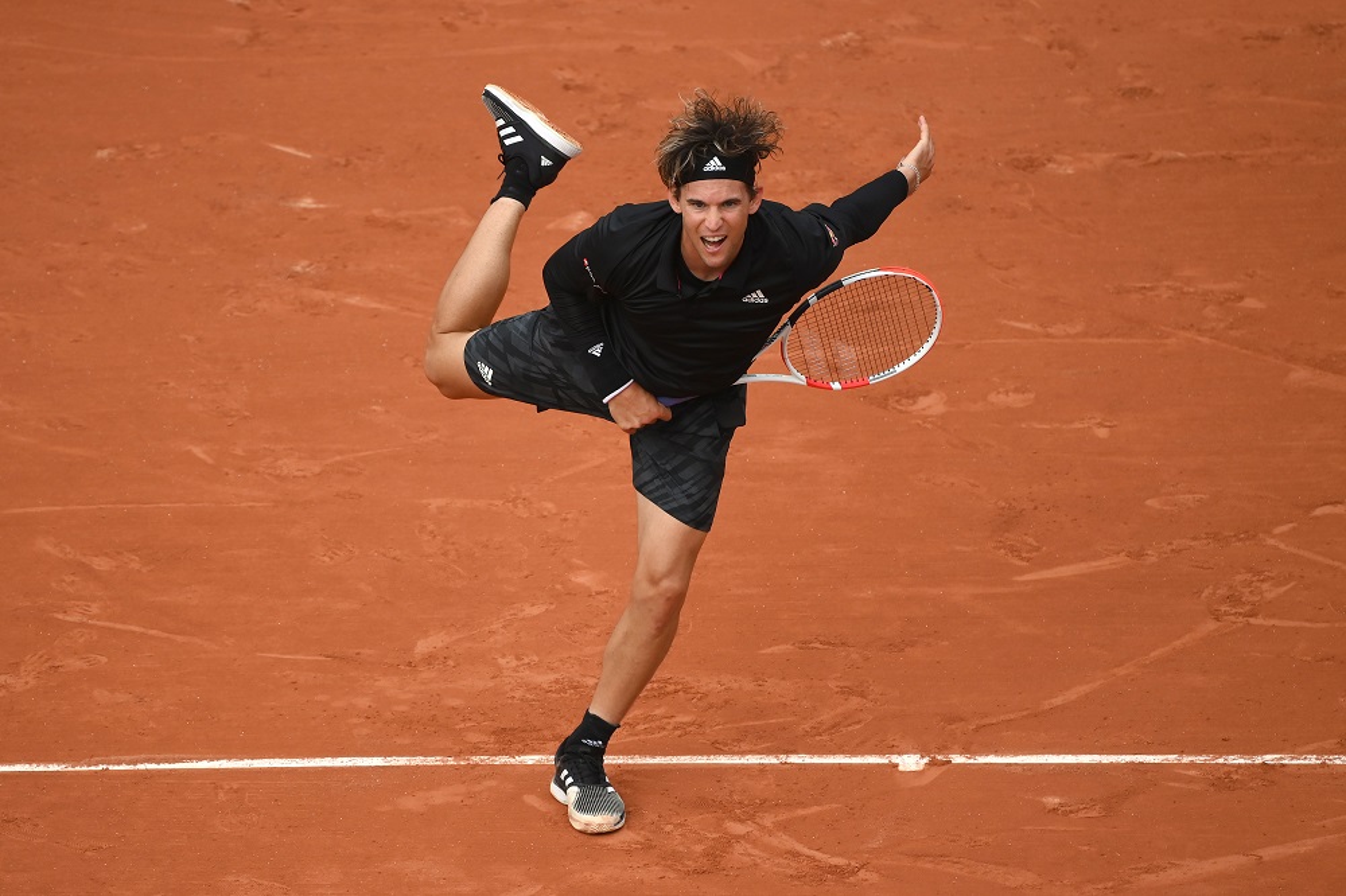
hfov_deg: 3.7
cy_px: 448
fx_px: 20930
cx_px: 673
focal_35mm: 560
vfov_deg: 2.5
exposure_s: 1/2500
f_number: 5.6
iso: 800
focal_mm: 560
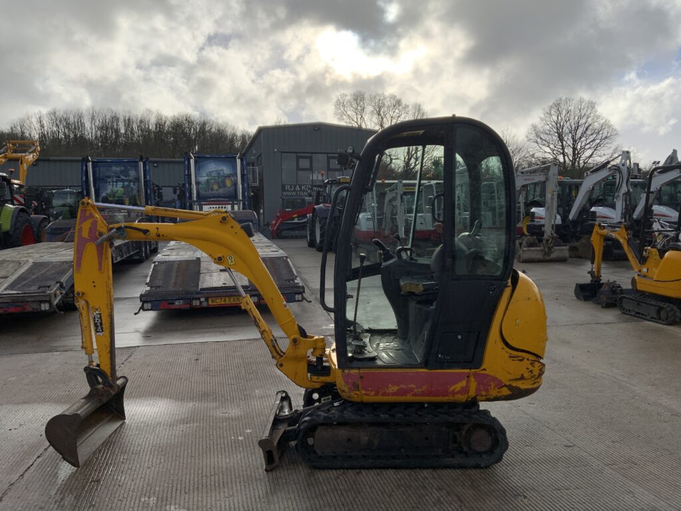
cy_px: 256
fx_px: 571
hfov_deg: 61.7
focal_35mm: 29
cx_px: 340
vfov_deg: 48.2
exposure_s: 1/2959
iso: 20
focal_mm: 3
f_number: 1.8
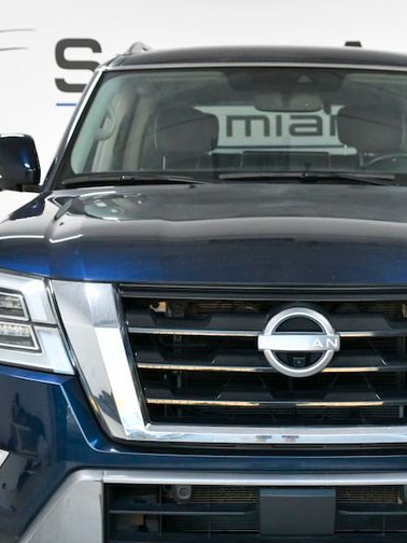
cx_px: 297
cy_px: 337
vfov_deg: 23.8
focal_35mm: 82
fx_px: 1285
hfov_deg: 17.9
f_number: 4.5
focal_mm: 42
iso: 2500
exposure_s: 1/500
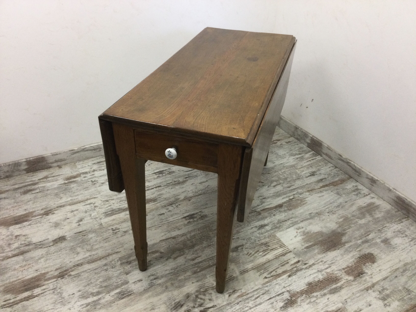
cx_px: 208
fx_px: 373
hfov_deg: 58.4
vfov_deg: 45.4
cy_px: 156
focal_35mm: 31
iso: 80
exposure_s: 1/33
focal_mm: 3.3
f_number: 2.4
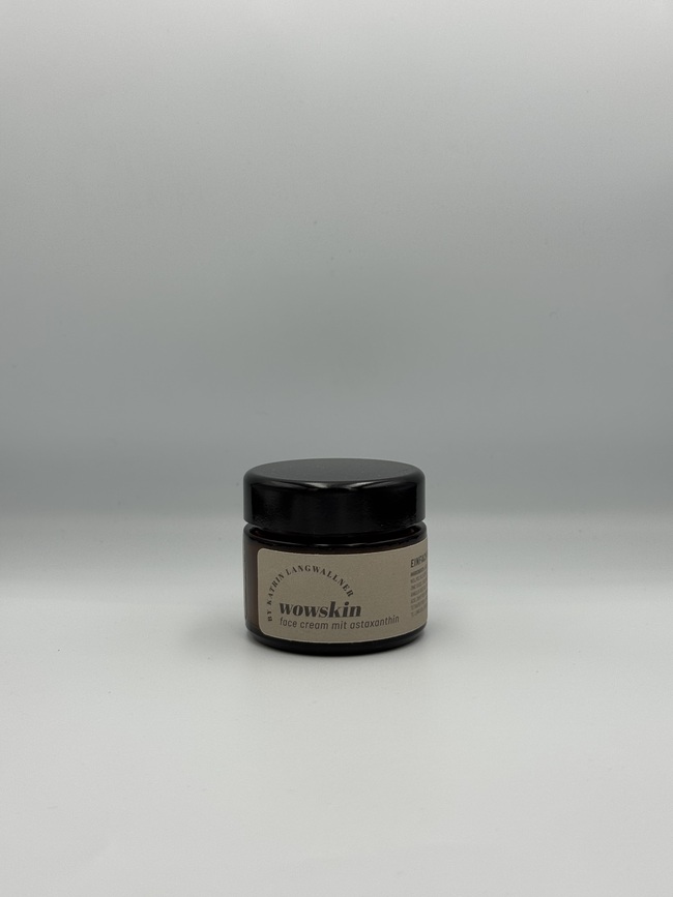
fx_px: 1245
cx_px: 336
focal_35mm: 48
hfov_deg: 30.3
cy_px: 448
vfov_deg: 39.7
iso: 64
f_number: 1.78
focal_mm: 6.76
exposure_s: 1/1193
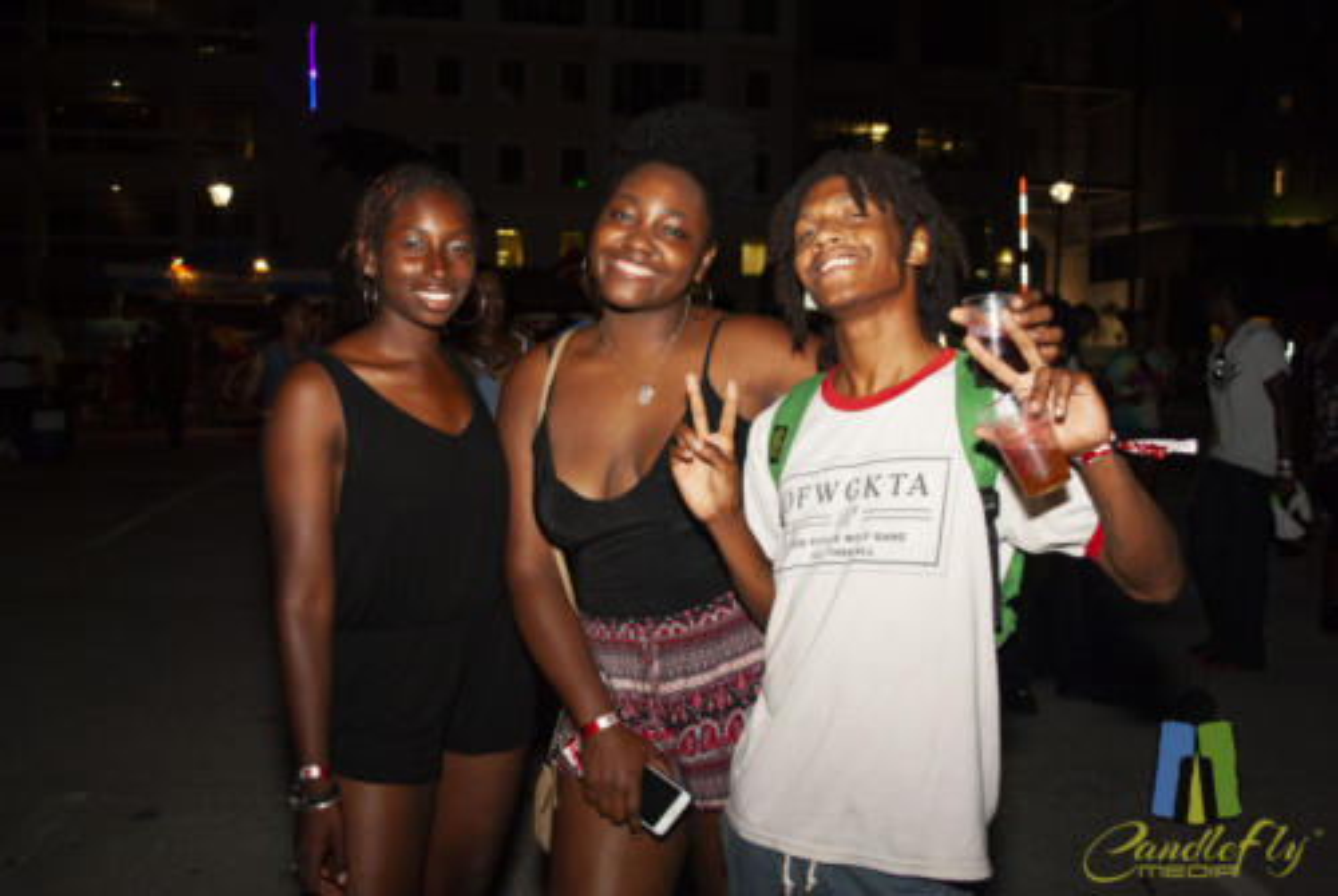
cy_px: 448
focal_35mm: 36
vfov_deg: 37.0
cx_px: 669
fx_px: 1340
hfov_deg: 53.1
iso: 200
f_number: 4
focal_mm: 24
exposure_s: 1/60
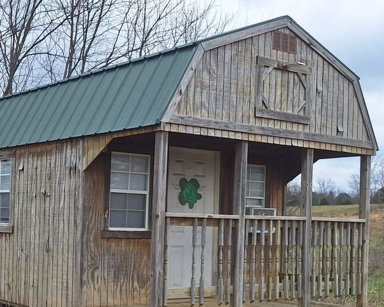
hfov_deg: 31.8
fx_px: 625
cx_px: 10
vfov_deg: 27.4
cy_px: 212
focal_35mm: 55
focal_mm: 5.54
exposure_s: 1/1953
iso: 40
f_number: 1.8
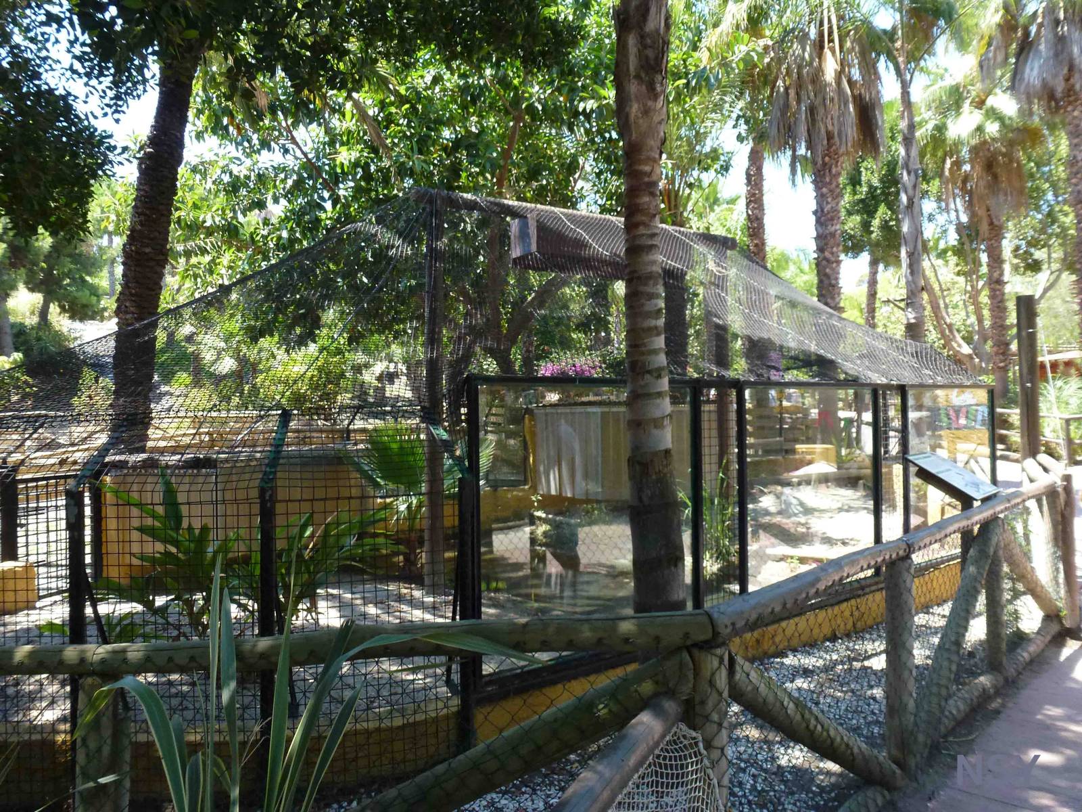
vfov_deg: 56.8
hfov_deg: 71.6
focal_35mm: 24
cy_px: 406
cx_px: 541
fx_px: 750
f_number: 3.5
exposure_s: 1/250
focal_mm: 4.3
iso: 250
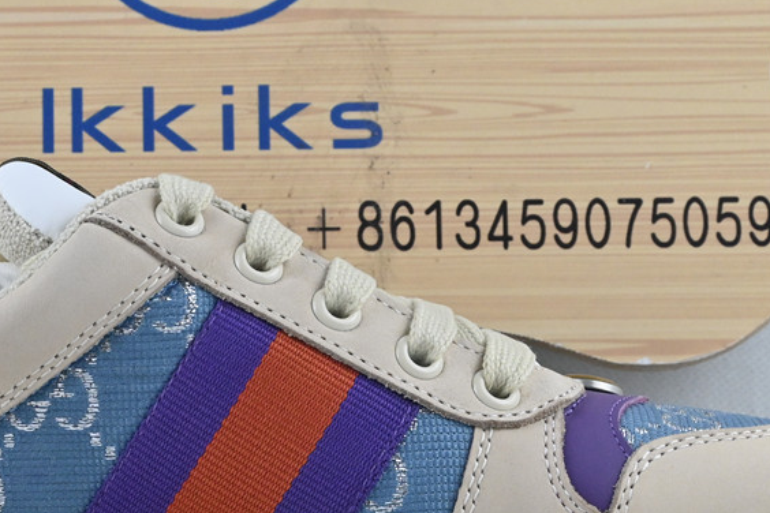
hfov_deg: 17.3
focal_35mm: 118
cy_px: 408
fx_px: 2525
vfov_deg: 11.6
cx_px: 239
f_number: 10
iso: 1000
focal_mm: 37
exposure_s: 1/160
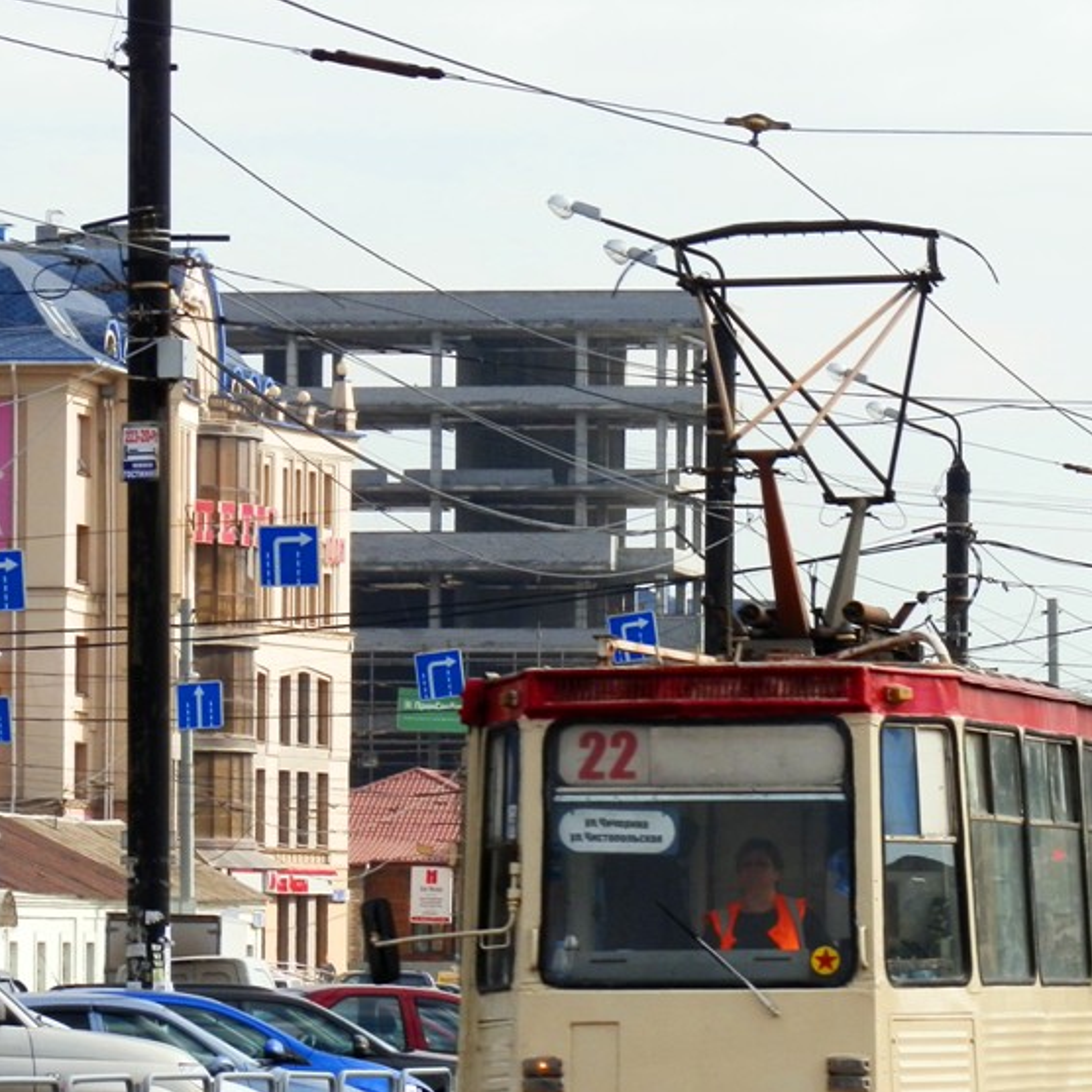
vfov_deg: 6.8
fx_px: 9172
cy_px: 752
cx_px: 689
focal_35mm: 257
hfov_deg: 6.8
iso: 64
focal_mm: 28.33
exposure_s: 1/80
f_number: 12.6
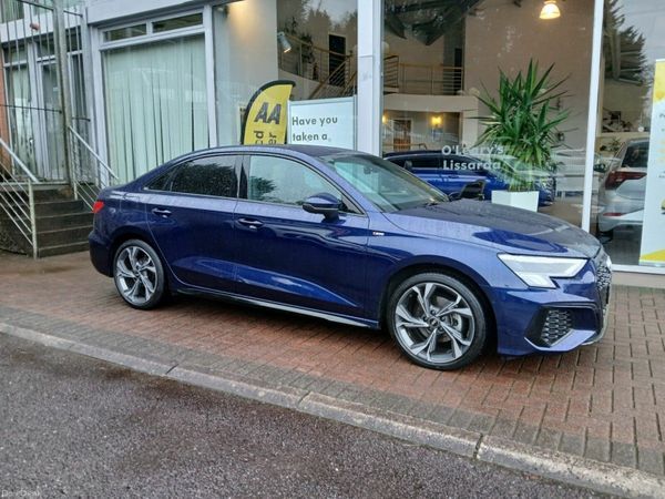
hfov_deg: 67.3
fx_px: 499
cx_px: 332
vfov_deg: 53.1
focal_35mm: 26
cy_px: 250
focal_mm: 3.98
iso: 100
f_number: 1.8
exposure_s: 1/50
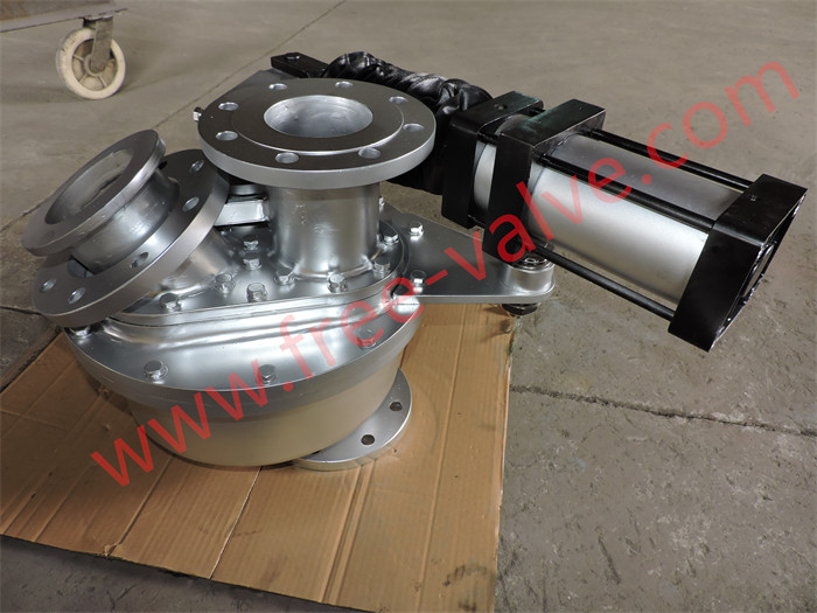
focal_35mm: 24
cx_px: 408
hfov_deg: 71.6
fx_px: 566
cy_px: 306
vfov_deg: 56.8
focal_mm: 4.3
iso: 180
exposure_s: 1/30
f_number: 3
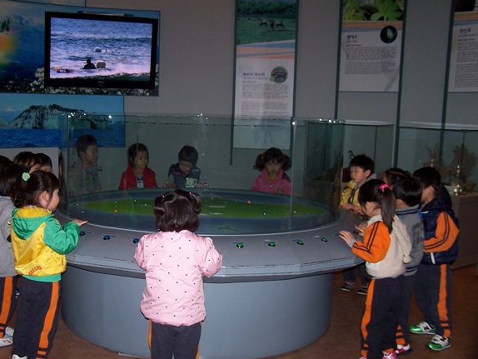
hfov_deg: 42.0
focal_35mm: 45
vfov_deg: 32.2
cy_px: 201
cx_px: 206
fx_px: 622
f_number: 2.8
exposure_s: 1/60
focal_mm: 6.3
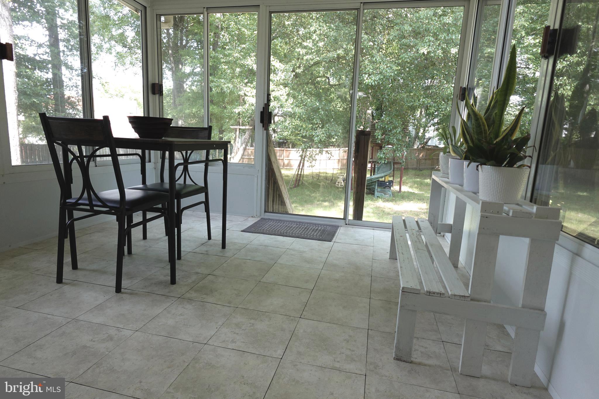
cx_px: 300
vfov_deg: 61.9
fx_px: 333
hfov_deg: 84.0
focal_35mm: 20
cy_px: 200
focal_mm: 7.6
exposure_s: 1/320
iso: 125
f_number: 2
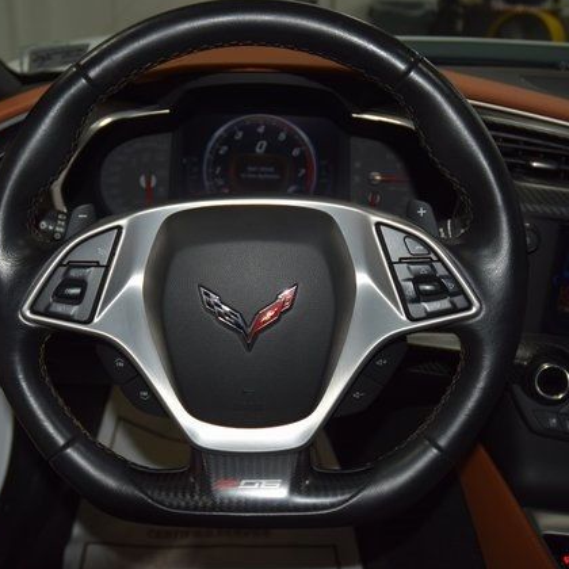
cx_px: 244
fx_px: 651
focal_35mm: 35
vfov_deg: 47.2
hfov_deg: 47.1
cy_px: 285
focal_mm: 18
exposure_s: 1/125
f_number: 3.5
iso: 400
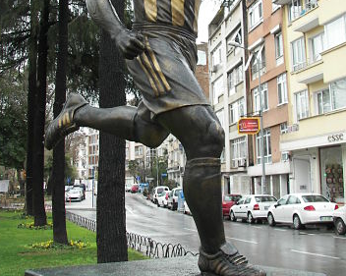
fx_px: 563
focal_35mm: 55
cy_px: 91
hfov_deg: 34.2
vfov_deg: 27.4
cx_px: 165
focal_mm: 6
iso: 50
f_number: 2.8
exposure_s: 1/100
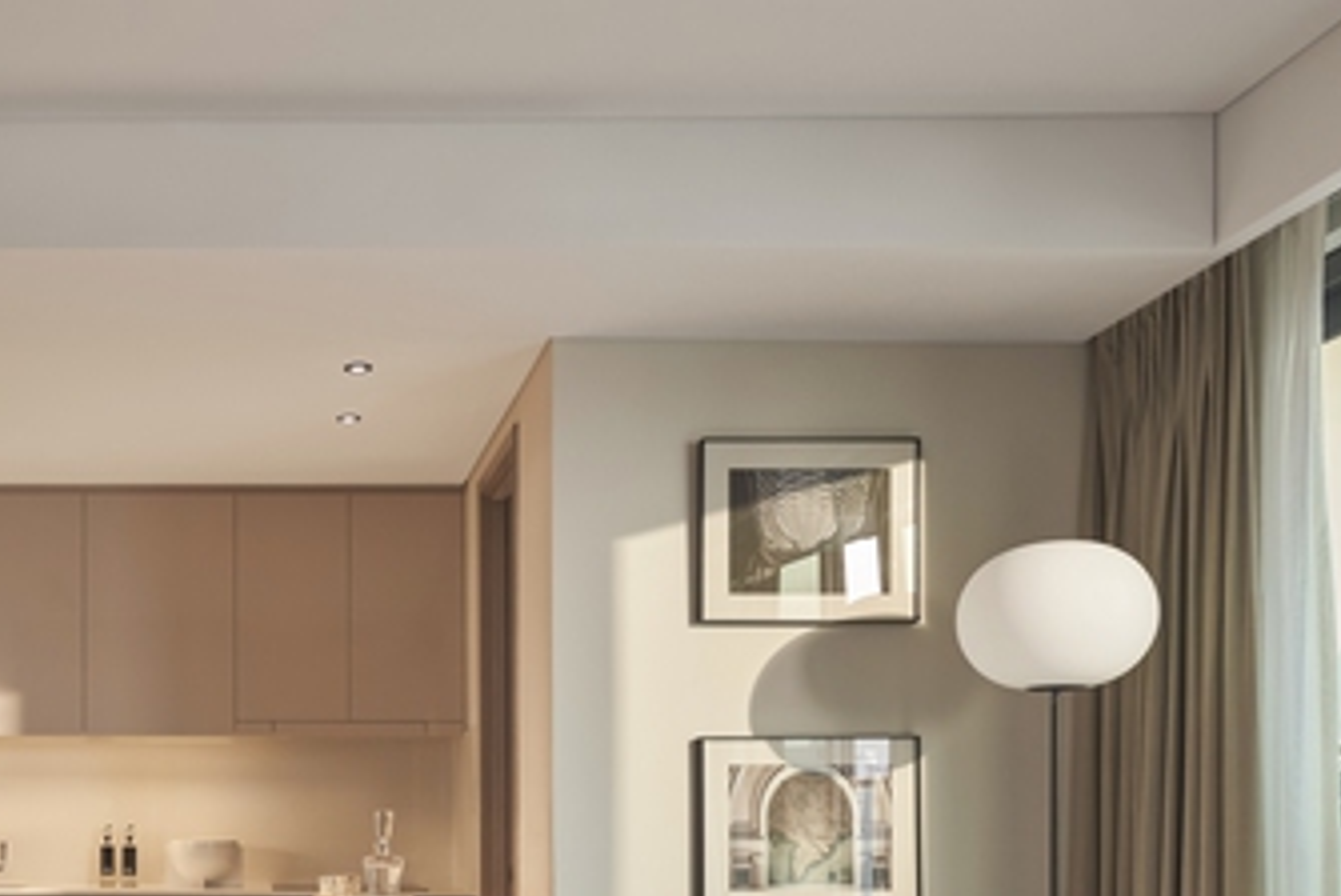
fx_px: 1566
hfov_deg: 44.1
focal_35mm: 42
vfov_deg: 30.2
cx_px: 264
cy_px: 846
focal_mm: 22
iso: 500
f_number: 5.6
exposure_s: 1/30
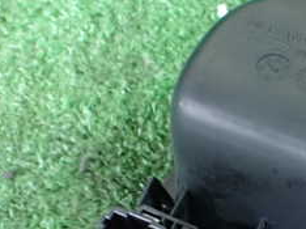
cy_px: 232
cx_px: 263
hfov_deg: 24.8
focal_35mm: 77
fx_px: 680
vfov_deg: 18.6
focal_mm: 5.4
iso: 1250
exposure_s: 1/30
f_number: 2.3
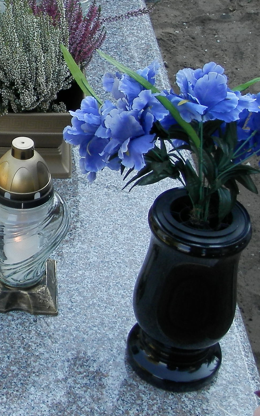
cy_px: 154
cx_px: -37
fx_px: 885
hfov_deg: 16.2
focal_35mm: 78
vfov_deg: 26.4
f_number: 3.1
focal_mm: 4.5
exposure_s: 1/200
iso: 80
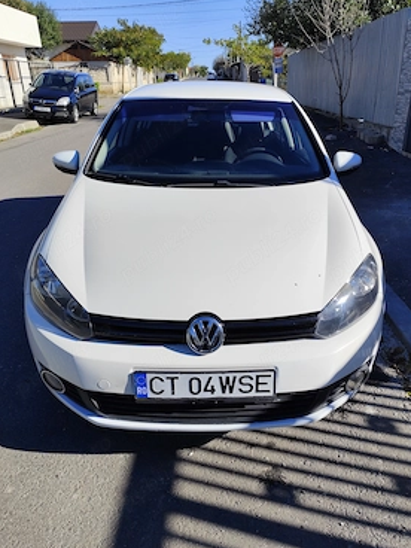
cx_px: 220
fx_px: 396
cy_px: 270
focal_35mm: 25
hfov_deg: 54.8
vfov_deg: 69.4
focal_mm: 6.19
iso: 50
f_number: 1.65
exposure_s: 1/1530
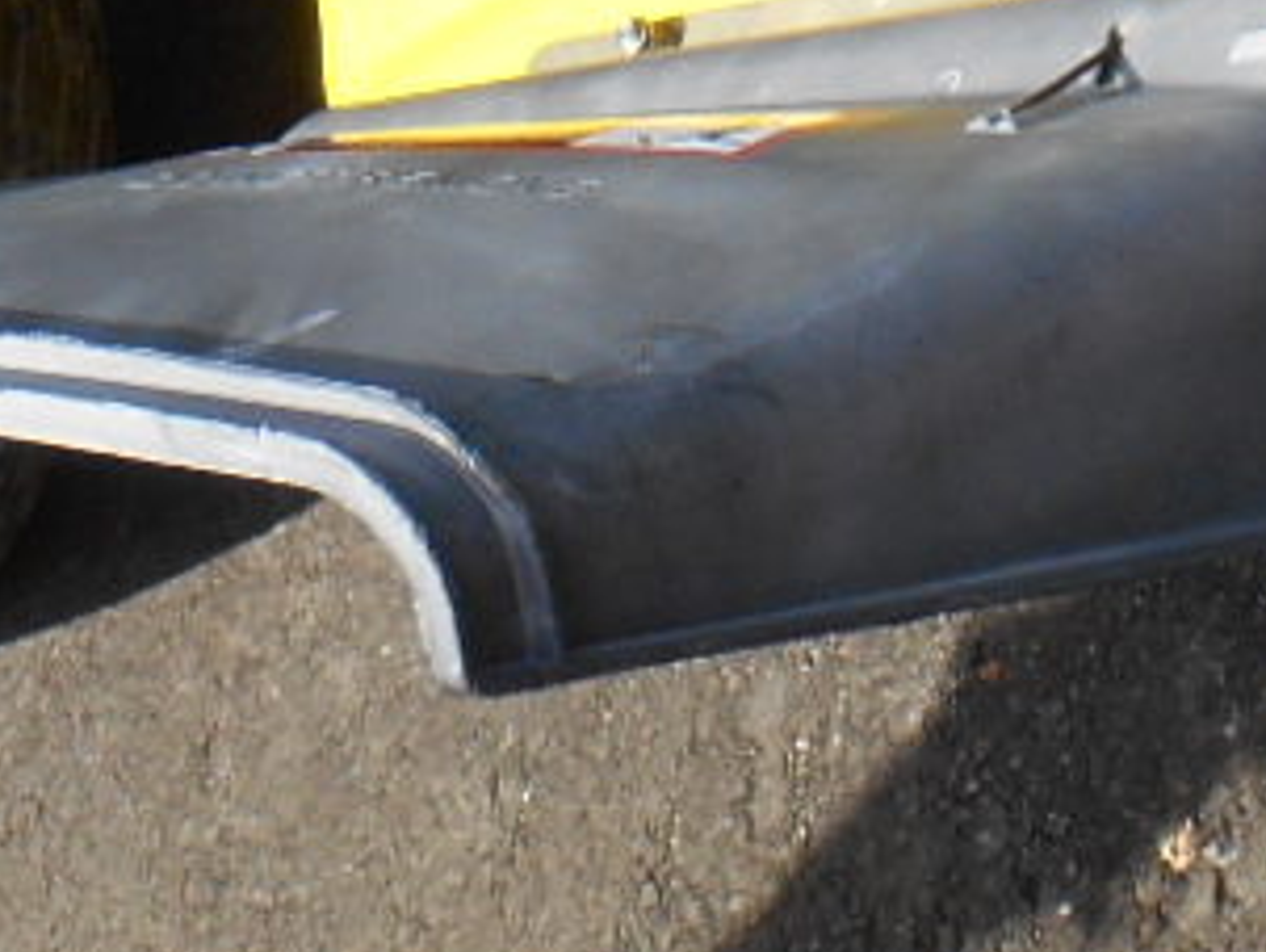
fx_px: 6003
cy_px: -1535
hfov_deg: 12.0
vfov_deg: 8.2
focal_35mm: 164
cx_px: 654
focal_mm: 5.5
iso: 80
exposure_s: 1/400
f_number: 3.6
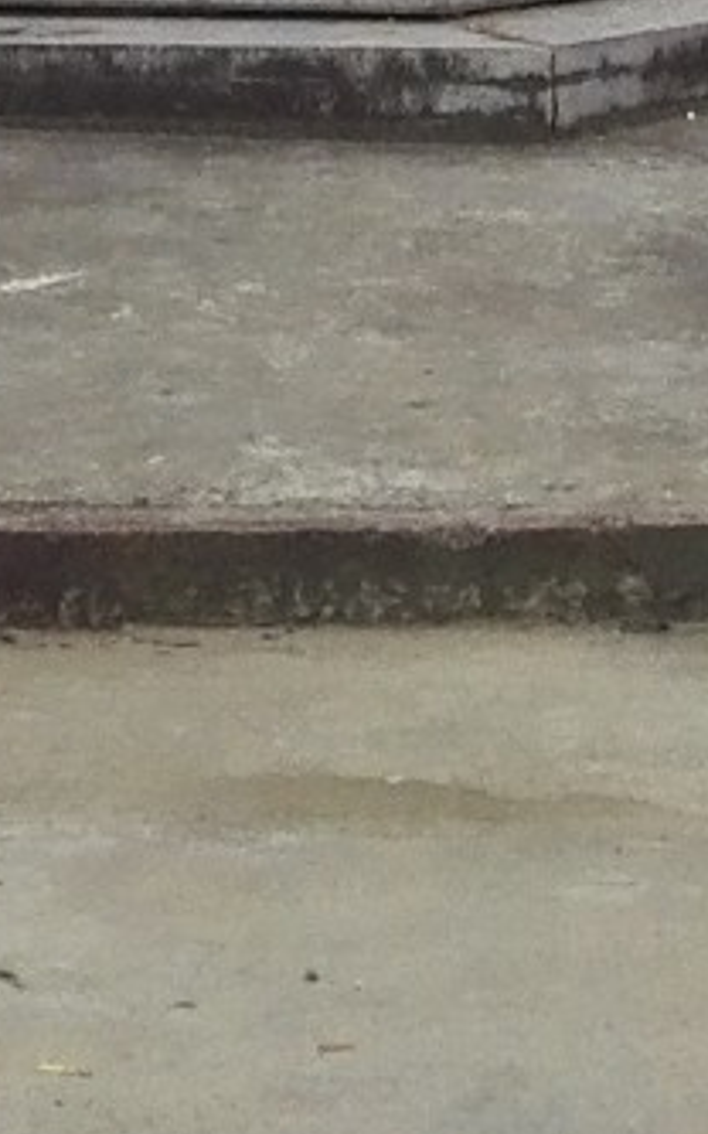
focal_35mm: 189
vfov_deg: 9.0
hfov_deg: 6.9
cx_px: 279
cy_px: -2248
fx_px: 5837
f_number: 2
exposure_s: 1/243
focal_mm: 3.8
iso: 80
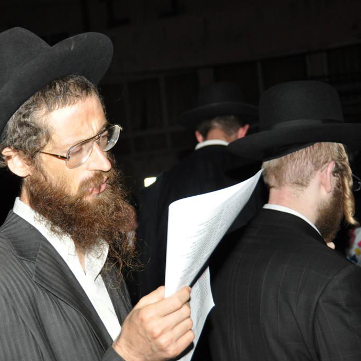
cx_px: 92
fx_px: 909
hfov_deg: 22.3
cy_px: 180
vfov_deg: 22.5
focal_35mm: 77
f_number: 4.5
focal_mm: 40
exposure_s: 1/60
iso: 800
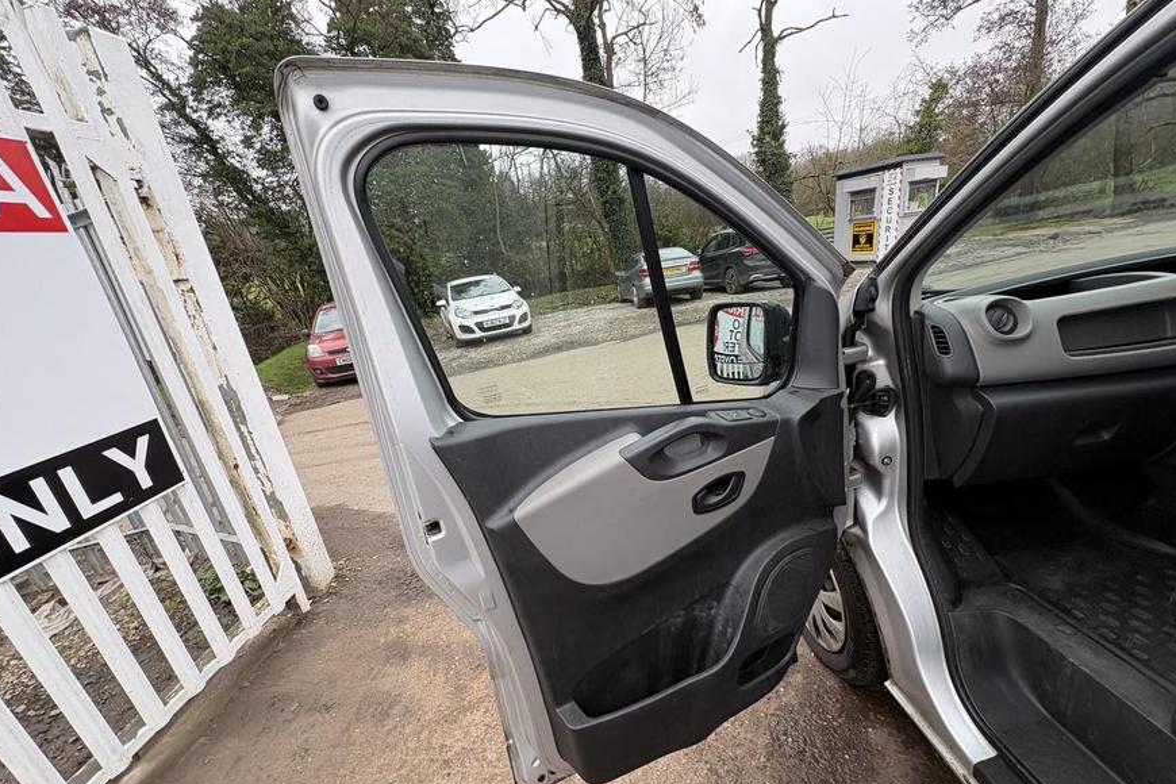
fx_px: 490
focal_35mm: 15
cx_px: 596
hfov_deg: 100.4
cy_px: 420
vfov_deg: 77.2
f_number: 2.2
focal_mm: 2.22
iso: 50
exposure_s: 1/127
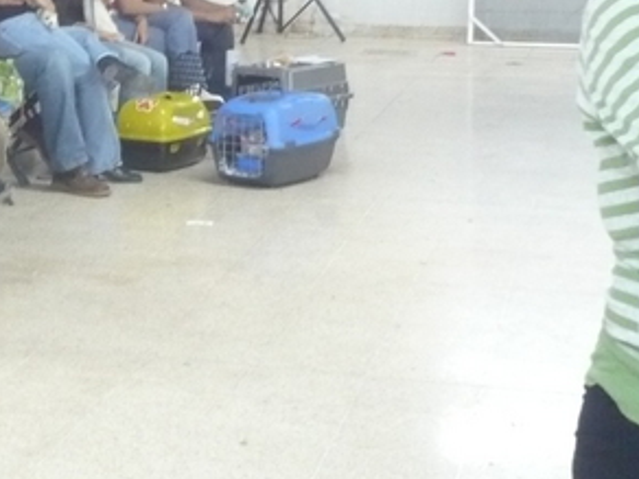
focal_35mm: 96
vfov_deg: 15.1
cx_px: -164
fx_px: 1772
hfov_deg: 19.1
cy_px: -20
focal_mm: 5.8
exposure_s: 1/10
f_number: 2.8
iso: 400
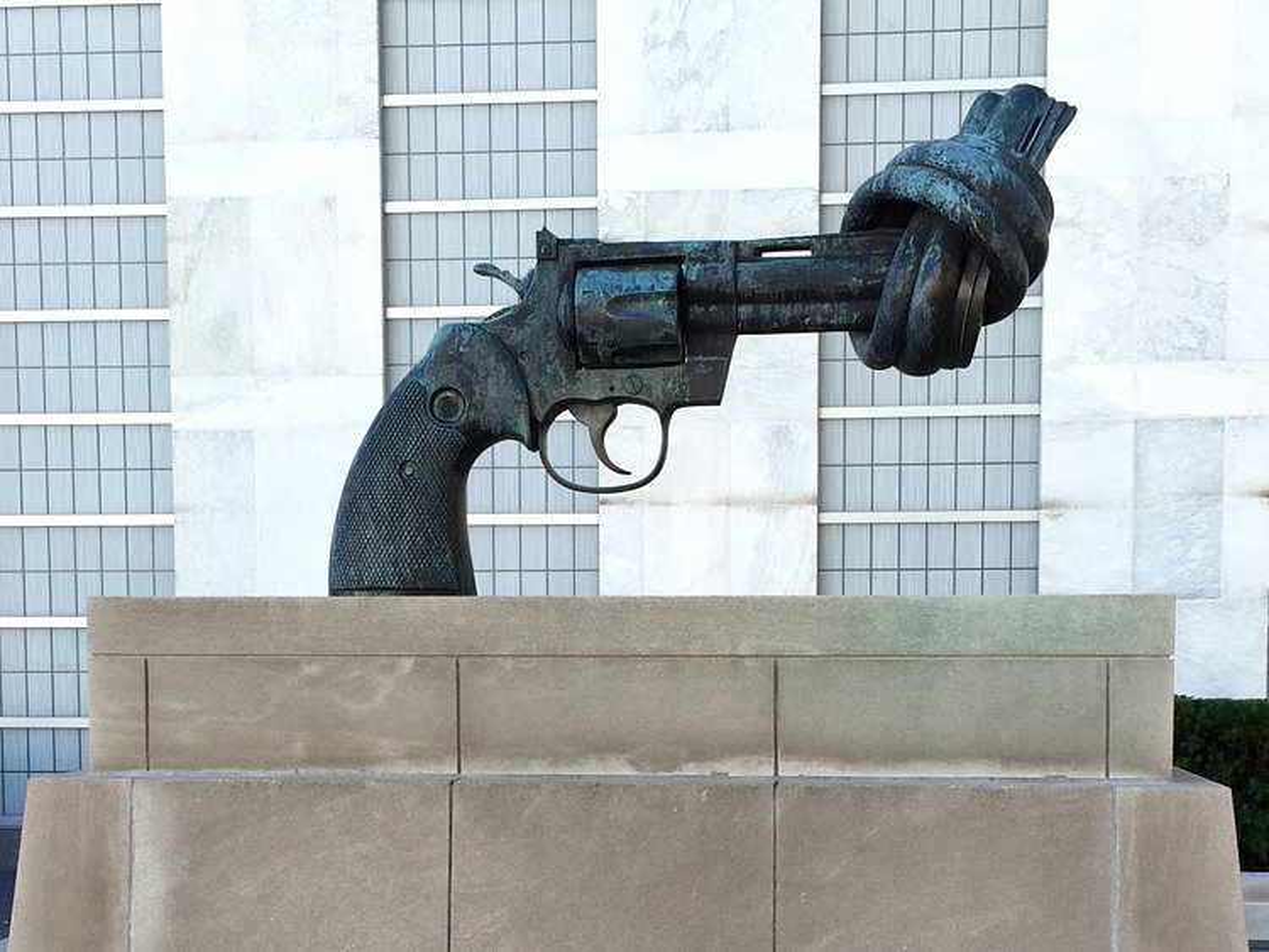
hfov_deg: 61.6
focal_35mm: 29
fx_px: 1063
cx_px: 634
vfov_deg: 48.3
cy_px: 476
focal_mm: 4.15
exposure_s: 1/399
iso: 32
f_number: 2.2
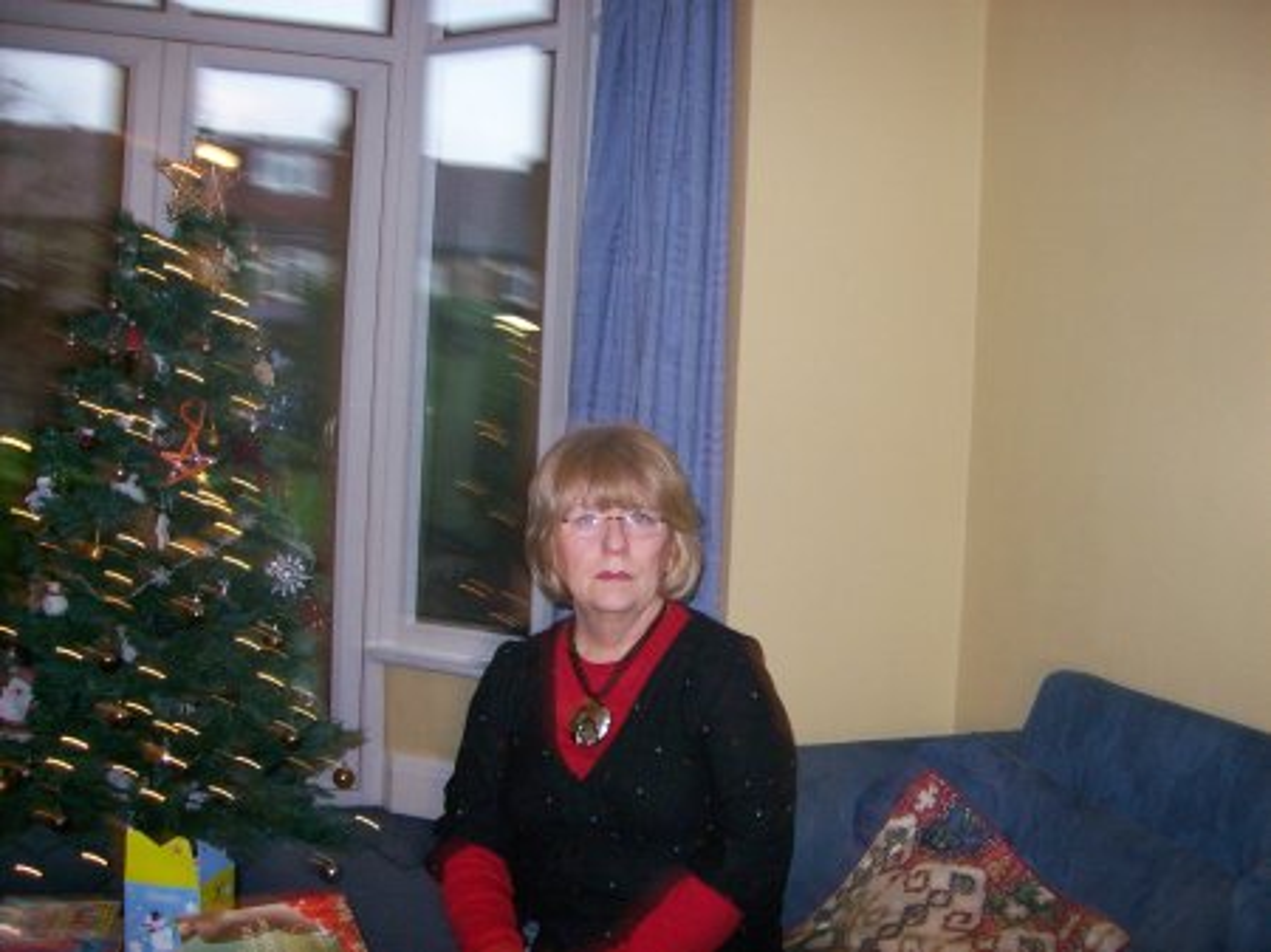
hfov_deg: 51.4
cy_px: 476
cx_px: 636
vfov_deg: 39.6
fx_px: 1321
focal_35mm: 36
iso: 200
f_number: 2.7
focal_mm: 6
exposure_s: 1/45.3
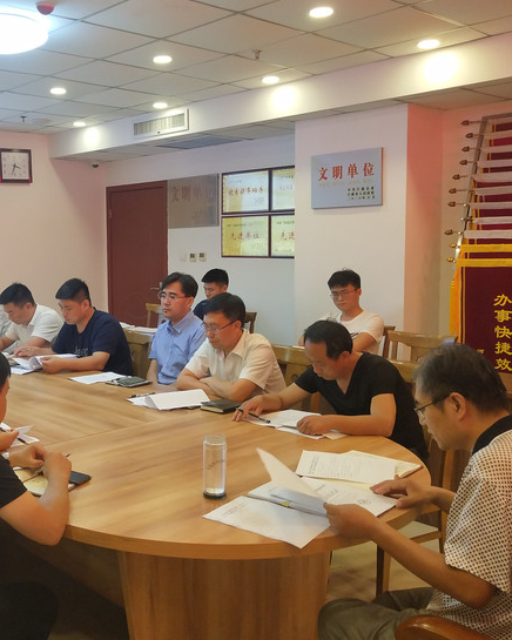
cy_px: 297
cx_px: 109
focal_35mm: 43
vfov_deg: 42.9
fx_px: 814
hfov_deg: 34.0
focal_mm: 3.95
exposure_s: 1/50
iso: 271
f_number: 1.8
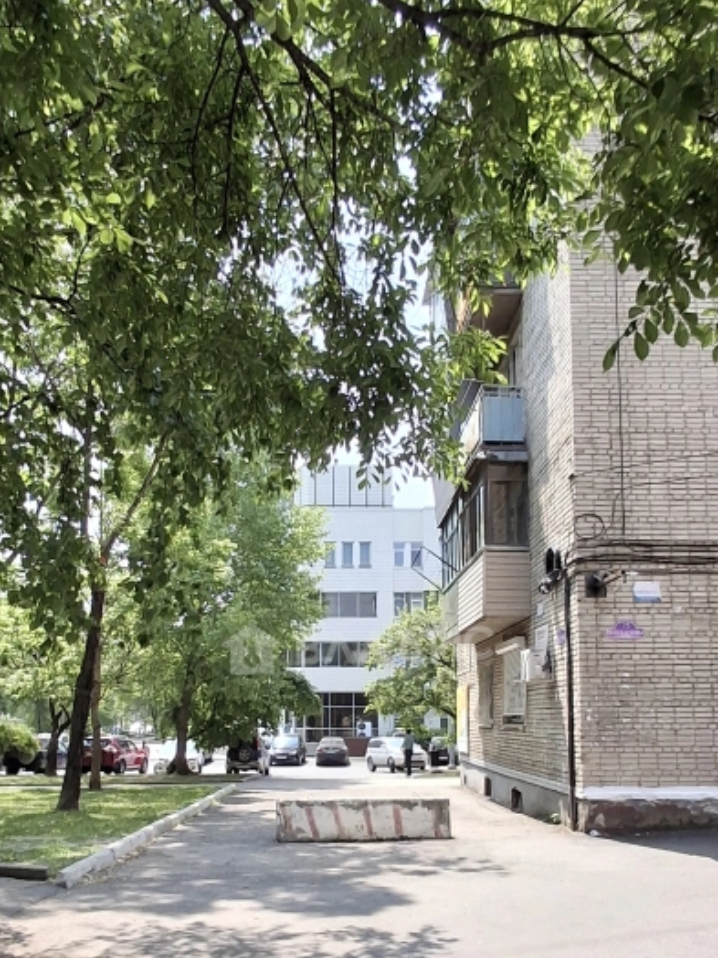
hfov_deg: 42.9
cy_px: 645
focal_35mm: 33
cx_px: 360
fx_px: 913
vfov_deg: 54.1
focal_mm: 1.64
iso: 40
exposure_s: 1/525
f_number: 2.2
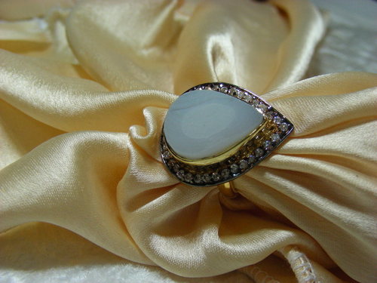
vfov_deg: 37.7
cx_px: 188
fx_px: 414
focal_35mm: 38
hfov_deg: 49.0
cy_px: 142
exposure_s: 1/117
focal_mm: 6.3
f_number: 4
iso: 200
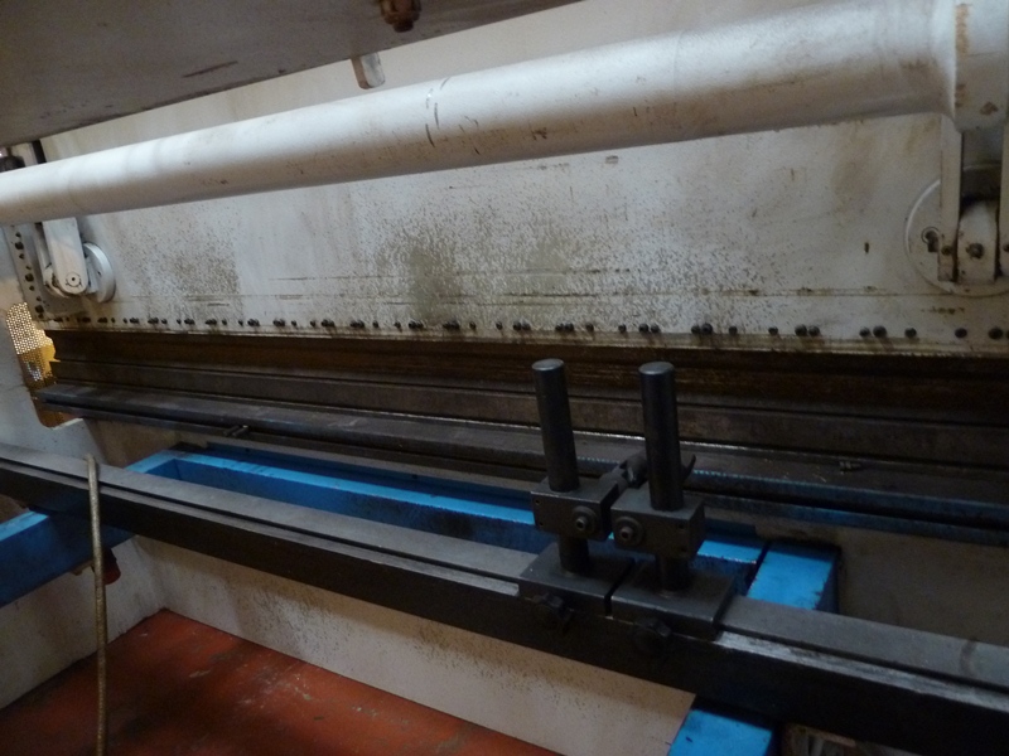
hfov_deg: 69.4
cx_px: 504
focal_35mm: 25
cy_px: 378
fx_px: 729
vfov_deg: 54.9
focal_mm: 4.1
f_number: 3.3
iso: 400
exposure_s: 1/4
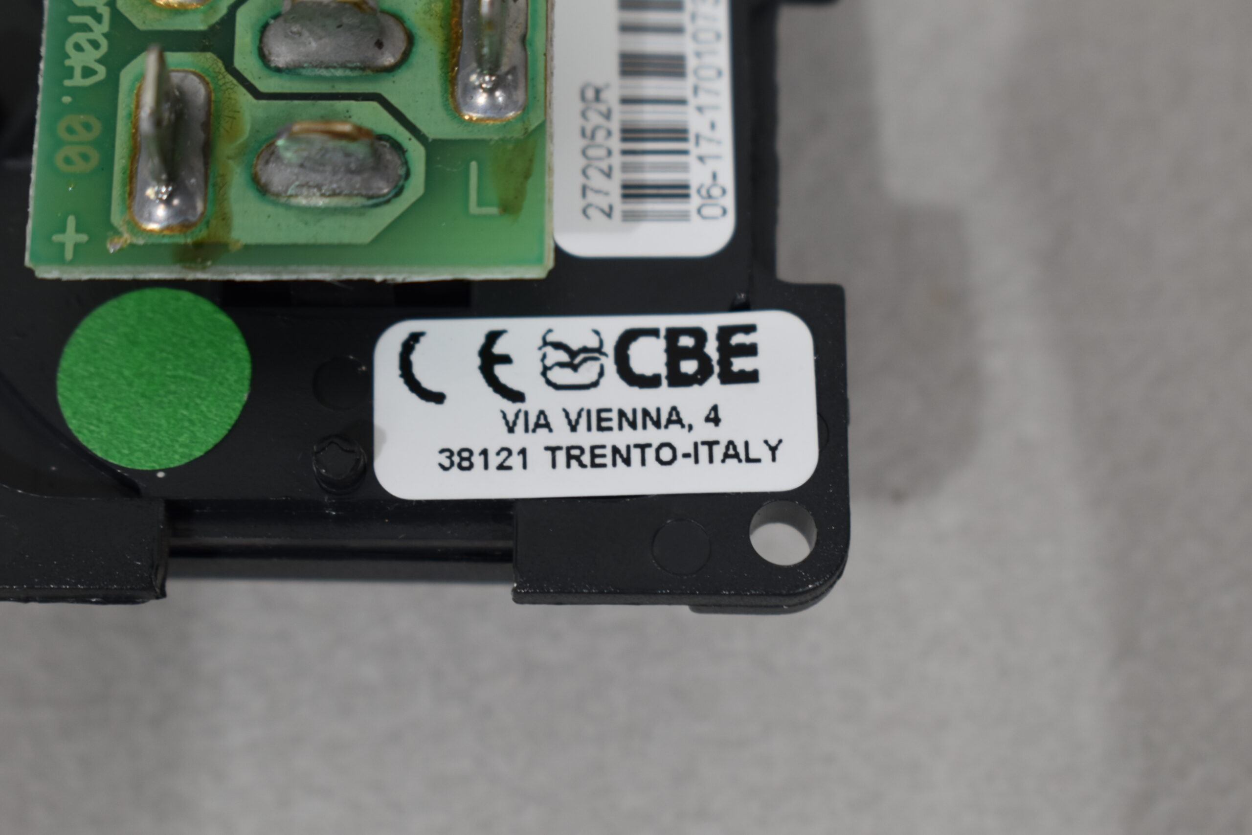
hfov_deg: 24.6
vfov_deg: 16.6
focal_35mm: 82
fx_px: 2869
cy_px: 418
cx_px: 626
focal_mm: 55
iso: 400
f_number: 7.1
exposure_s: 1/60
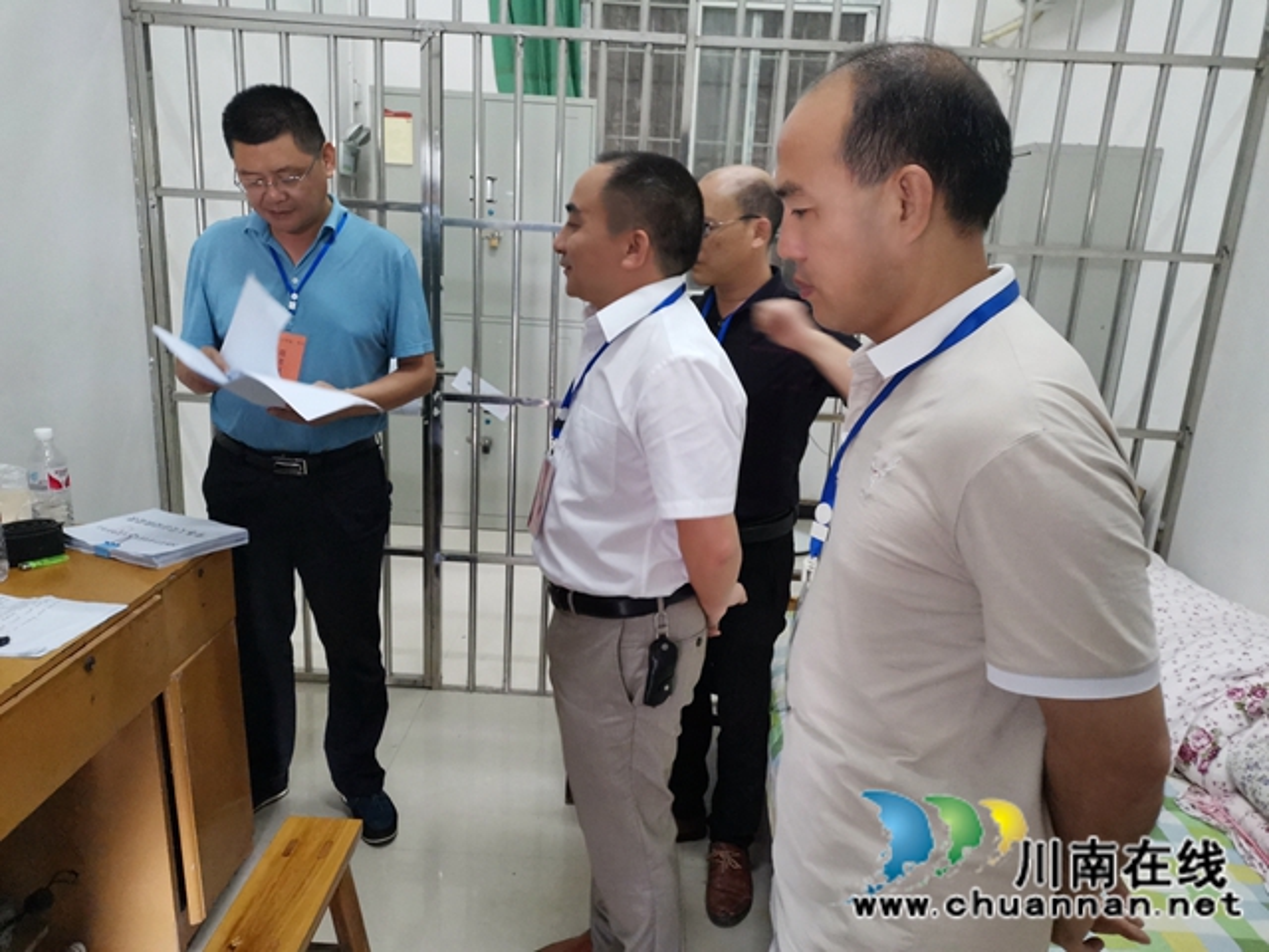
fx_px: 953
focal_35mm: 26
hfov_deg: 67.3
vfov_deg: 53.1
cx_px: 634
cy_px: 476
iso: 800
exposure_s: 1/33.3
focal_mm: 4.75
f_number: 1.8
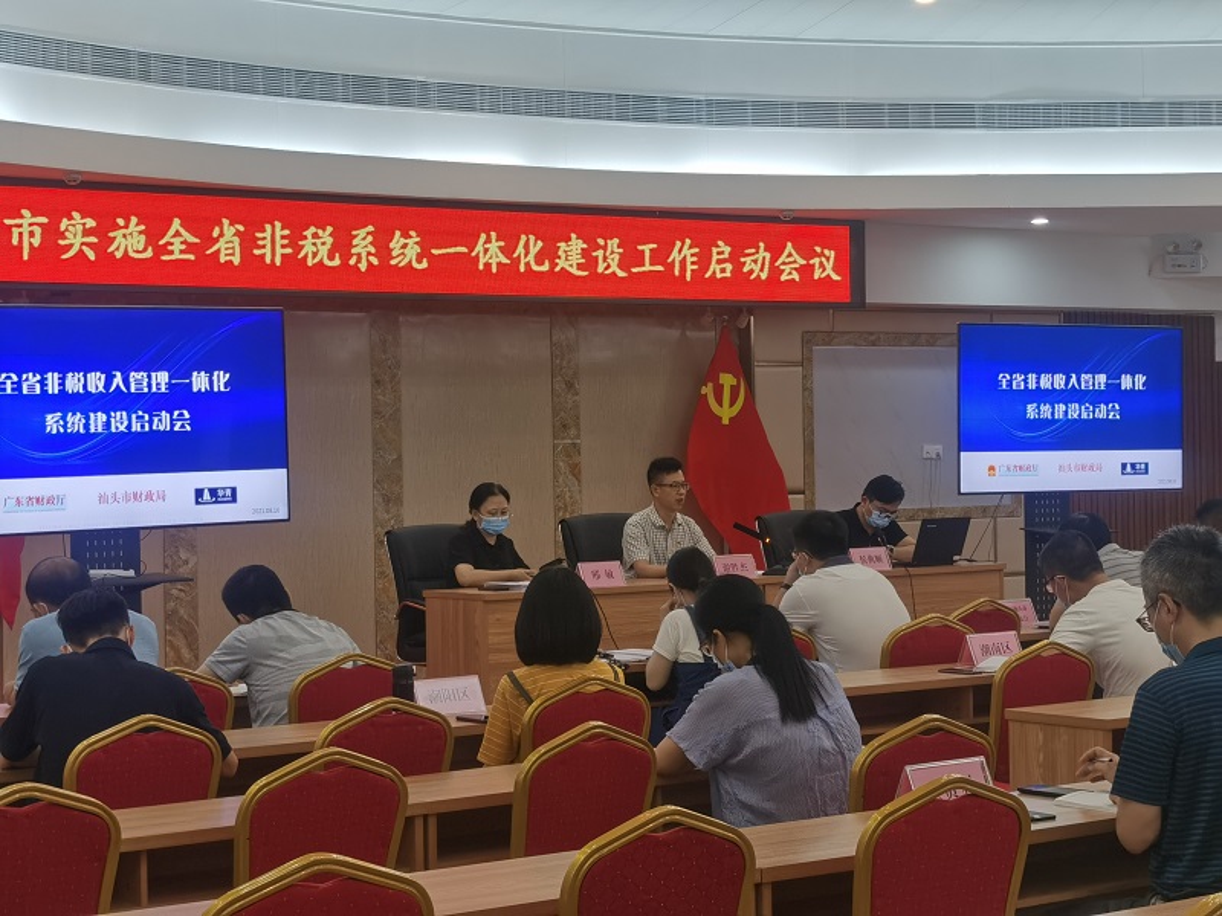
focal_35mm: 73
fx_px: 2577
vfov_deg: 20.2
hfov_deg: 26.7
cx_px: 611
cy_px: 458
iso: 80
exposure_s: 1/100
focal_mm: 5.56
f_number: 1.6
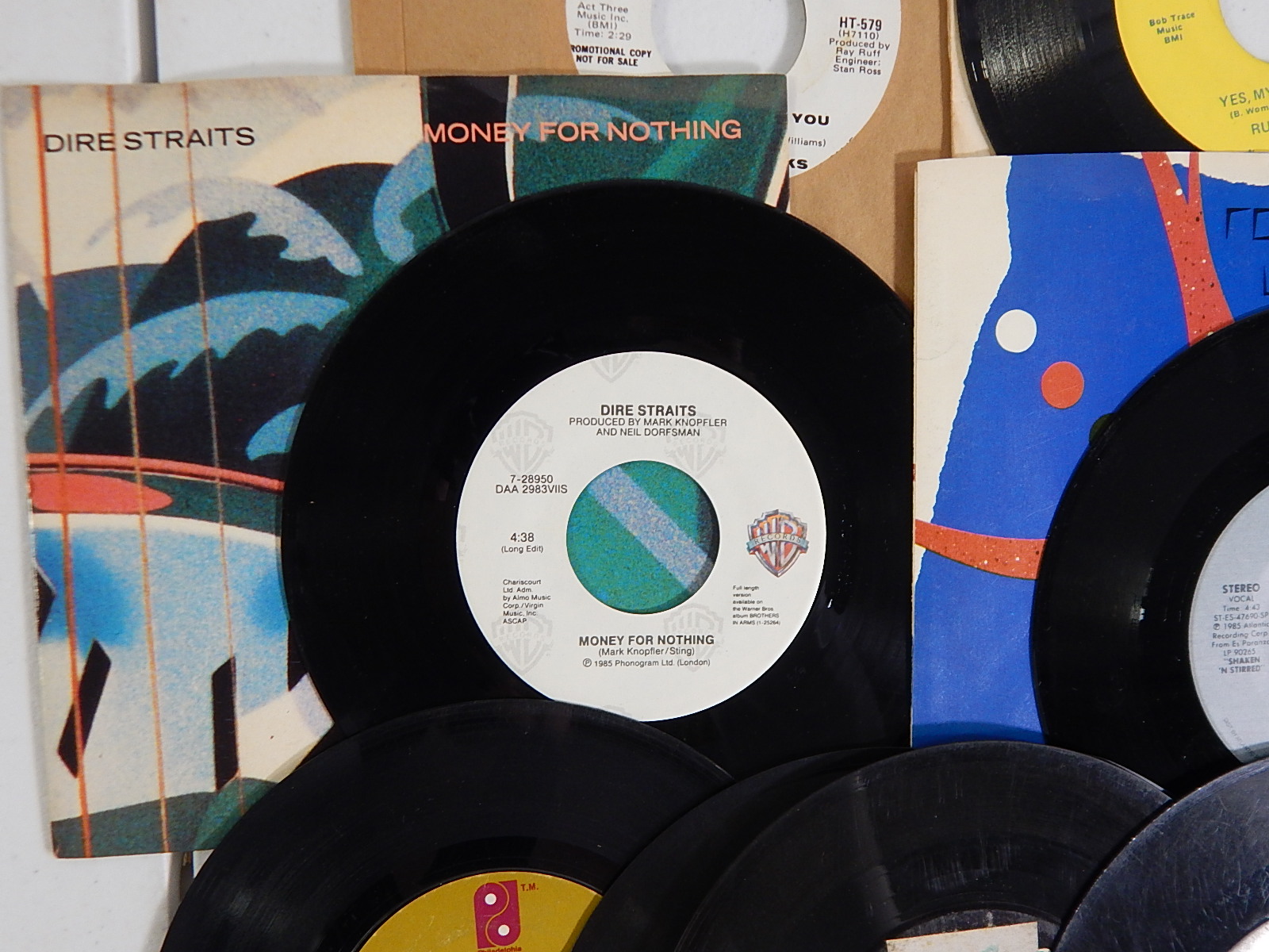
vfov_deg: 49.7
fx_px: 1026
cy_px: 476
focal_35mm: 28
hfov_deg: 63.4
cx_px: 634
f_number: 3.2
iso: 220
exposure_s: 1/30
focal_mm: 5.1
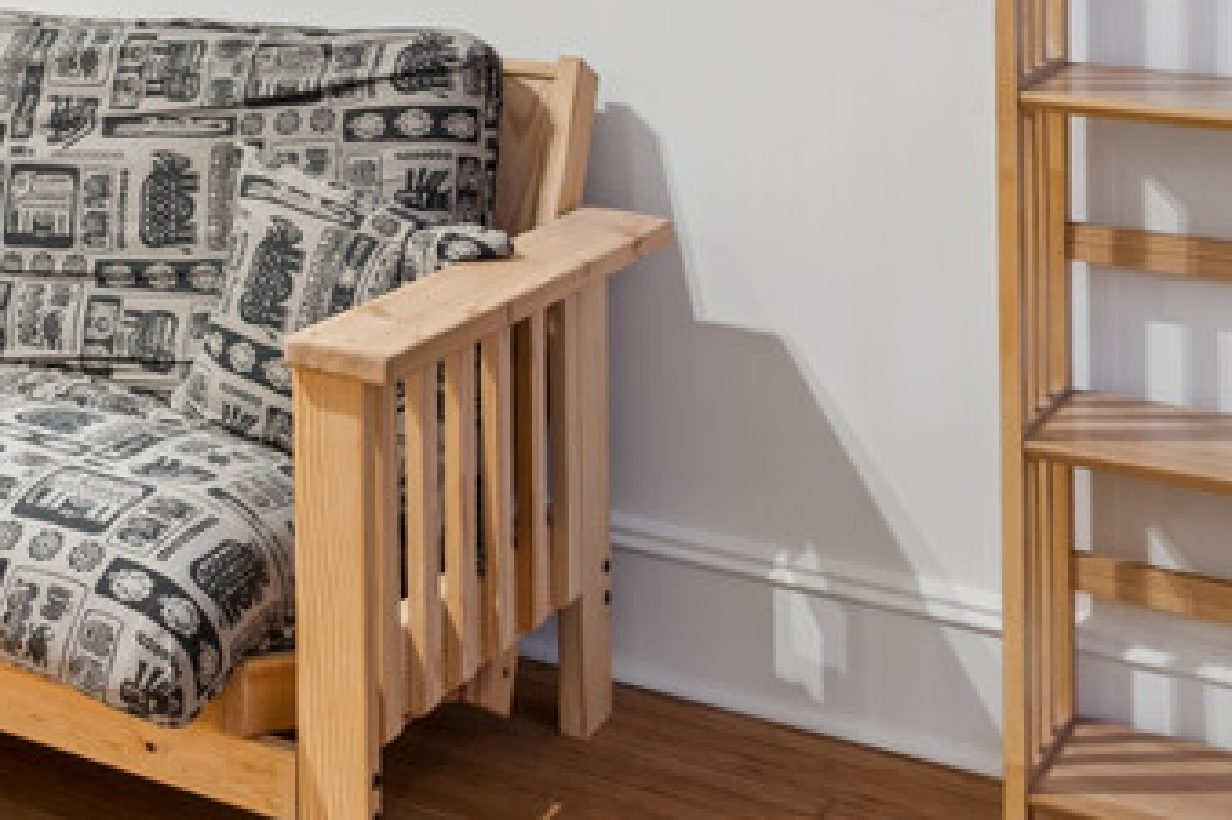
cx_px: -554
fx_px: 2428
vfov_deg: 17.6
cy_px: -328
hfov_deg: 23.5
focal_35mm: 71
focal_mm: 16
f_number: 13
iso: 200
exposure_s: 4
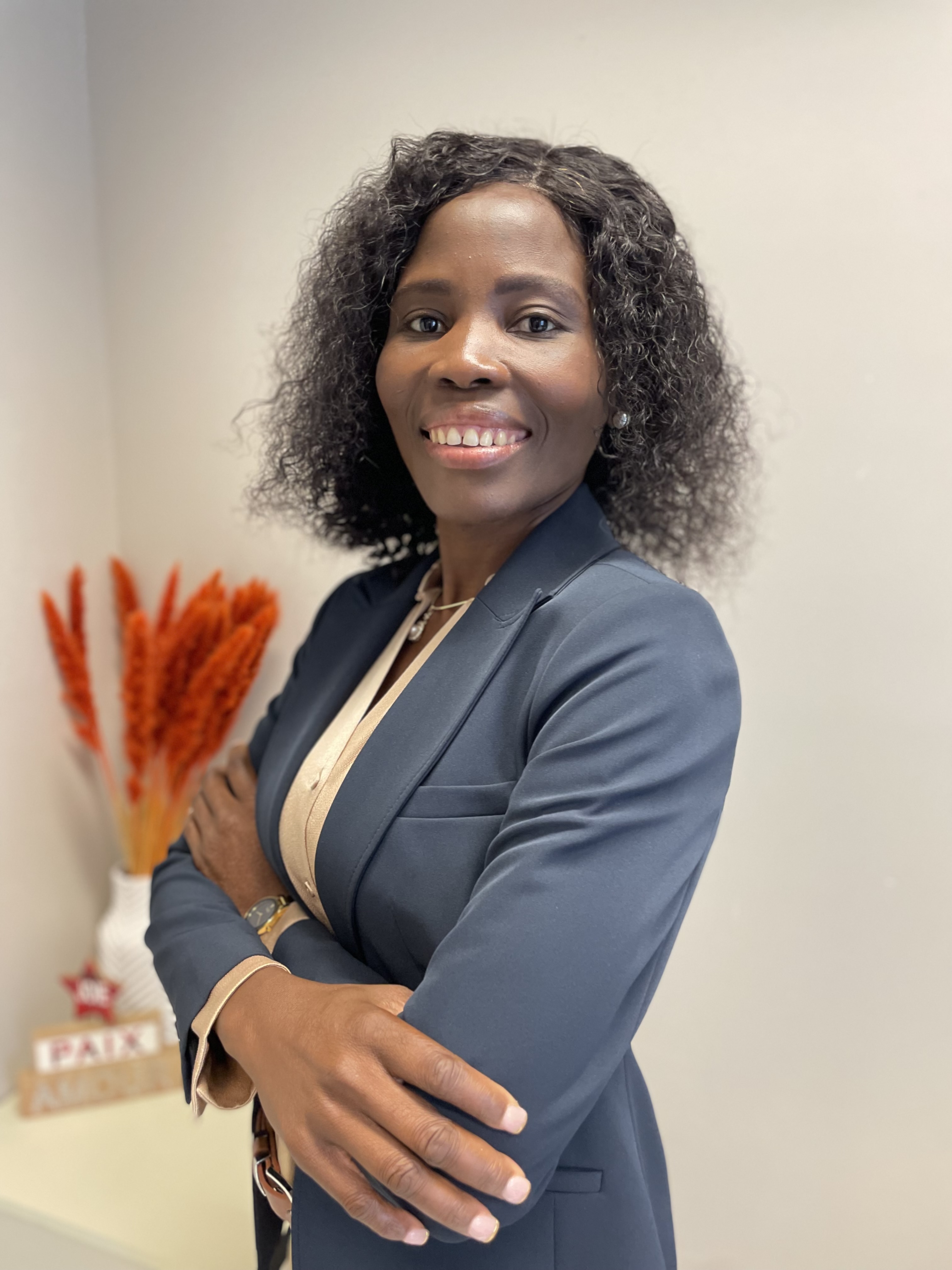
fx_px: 953
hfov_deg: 53.1
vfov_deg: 67.3
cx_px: 476
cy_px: 635
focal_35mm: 26
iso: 320
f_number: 1.6
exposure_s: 1/60
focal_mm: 4.2
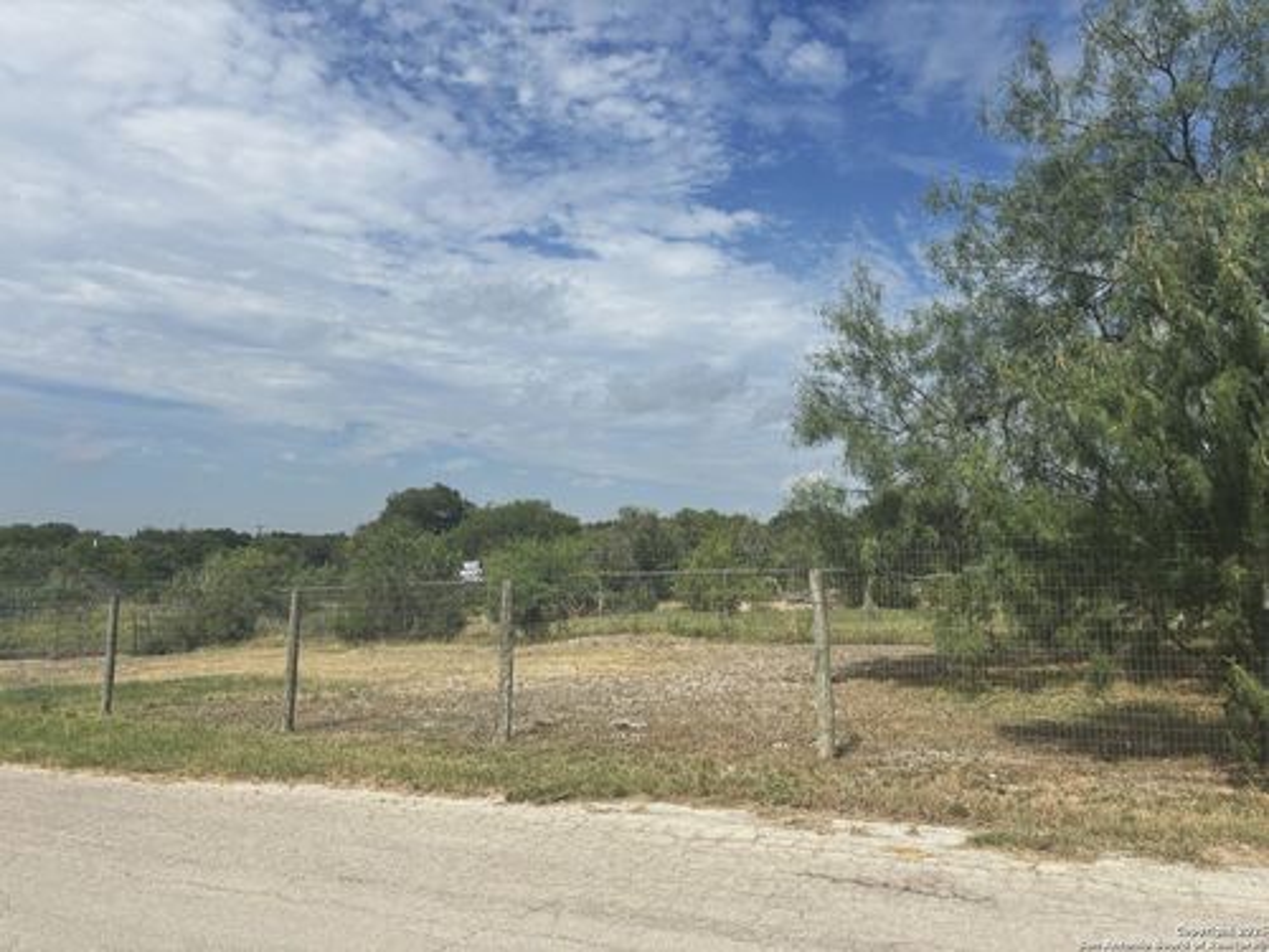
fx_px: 953
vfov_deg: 53.1
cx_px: 634
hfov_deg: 67.3
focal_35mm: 26
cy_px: 476
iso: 50
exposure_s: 1/5348
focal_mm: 5.96
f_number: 1.6
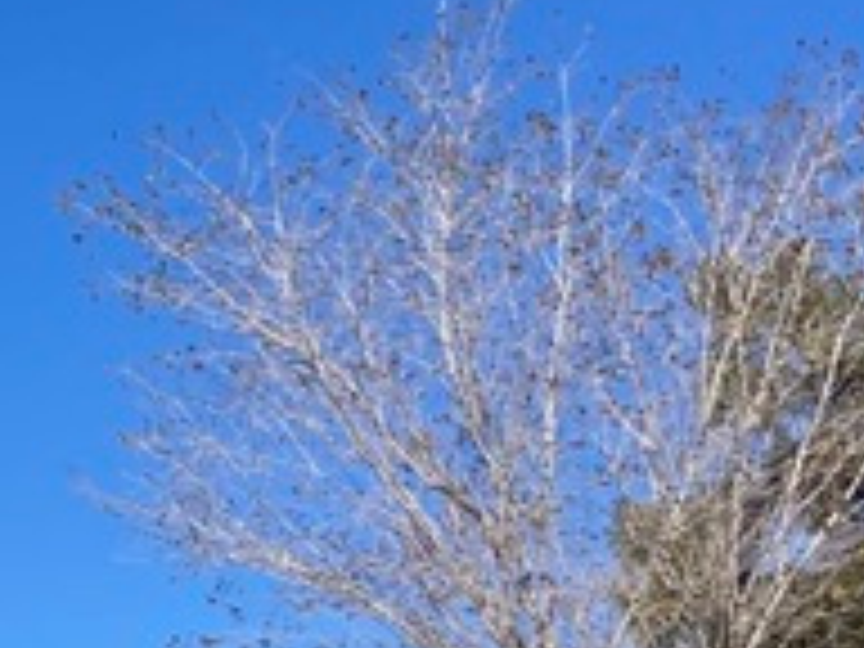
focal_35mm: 149
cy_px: 801
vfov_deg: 9.8
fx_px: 3719
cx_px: -688
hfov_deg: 12.2
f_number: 1.8
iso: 20
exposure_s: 1/2288
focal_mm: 3.99
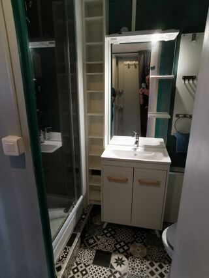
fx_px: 169
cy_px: 139
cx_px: 104
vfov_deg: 79.0
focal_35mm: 21
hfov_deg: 63.4
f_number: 2.2
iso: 320
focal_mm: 2.26
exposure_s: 1/33.3
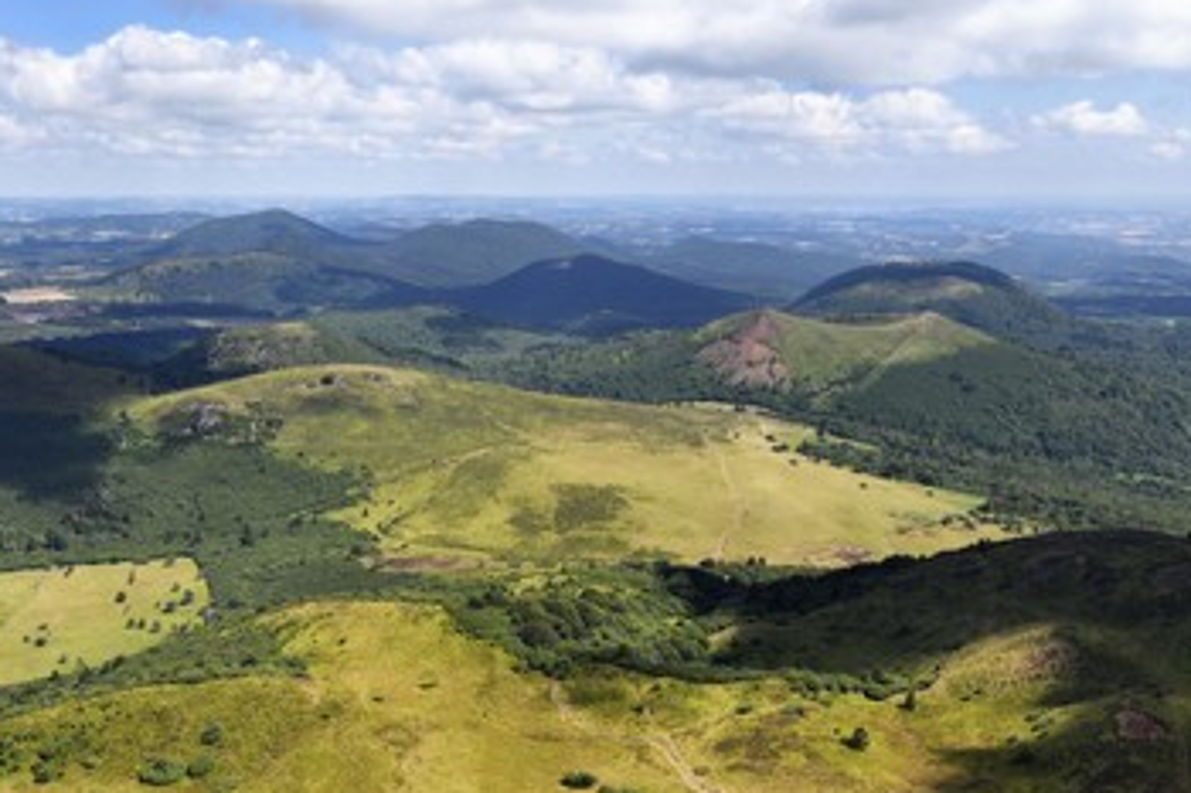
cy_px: 470
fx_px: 1587
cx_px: 510
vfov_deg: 28.0
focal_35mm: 48
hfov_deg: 41.0
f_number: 9
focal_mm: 40
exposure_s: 1/400
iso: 200
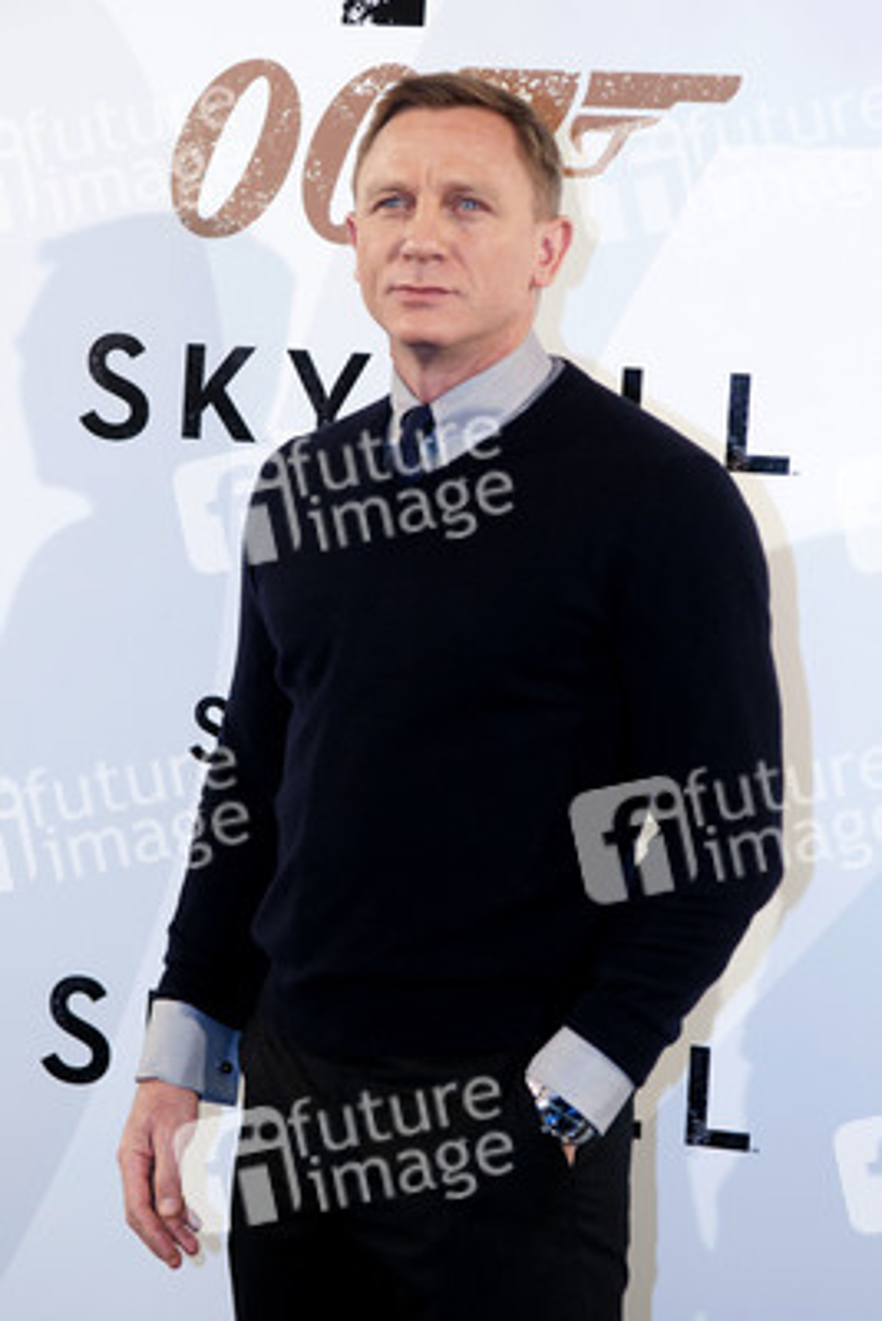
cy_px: 660
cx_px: 441
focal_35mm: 75
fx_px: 2754
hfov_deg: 18.2
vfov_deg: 27.0
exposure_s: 1/200
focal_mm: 50
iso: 640
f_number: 4
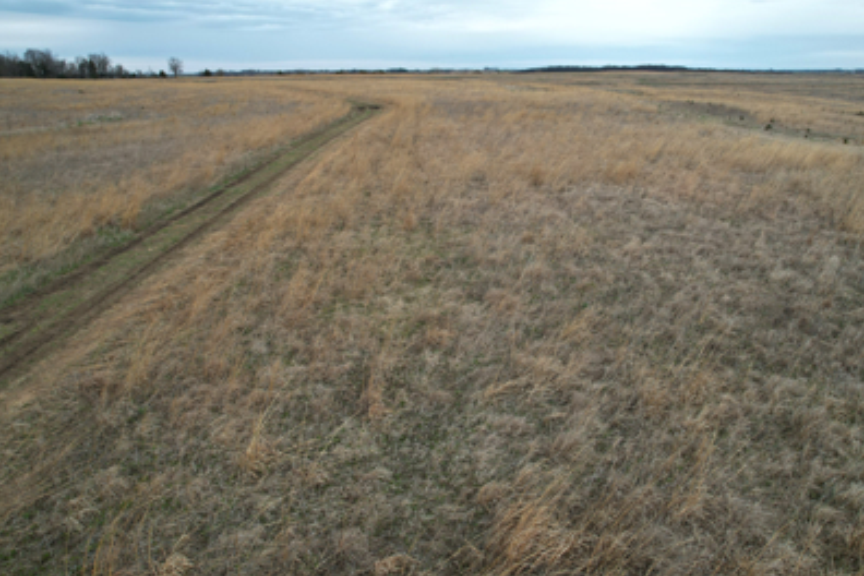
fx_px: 600
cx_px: 473
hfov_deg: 71.3
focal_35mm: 25
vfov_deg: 51.3
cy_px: 281
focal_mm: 8.38
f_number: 2.8
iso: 100
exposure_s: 1/640
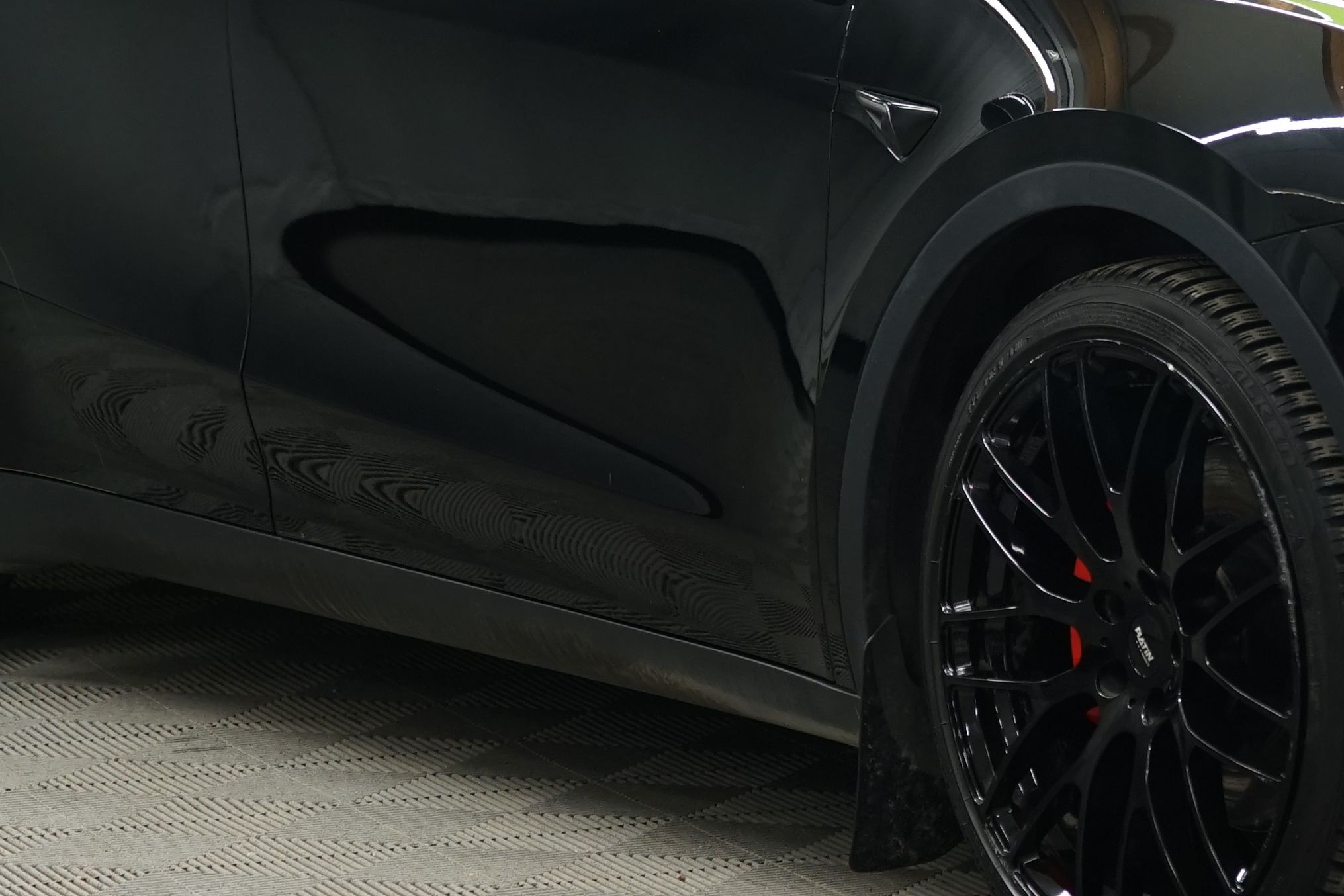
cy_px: 48
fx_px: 7279
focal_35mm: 195
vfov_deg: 7.0
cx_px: 1244
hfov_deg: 10.5
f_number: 2.8
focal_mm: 66
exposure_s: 1/40
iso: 640
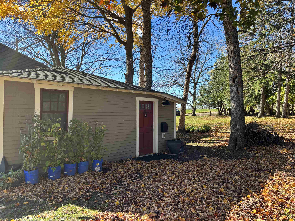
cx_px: 148
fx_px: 222
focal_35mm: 26
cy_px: 110
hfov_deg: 67.3
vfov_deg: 53.1
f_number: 1.6
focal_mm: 5.96
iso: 50
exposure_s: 1/824
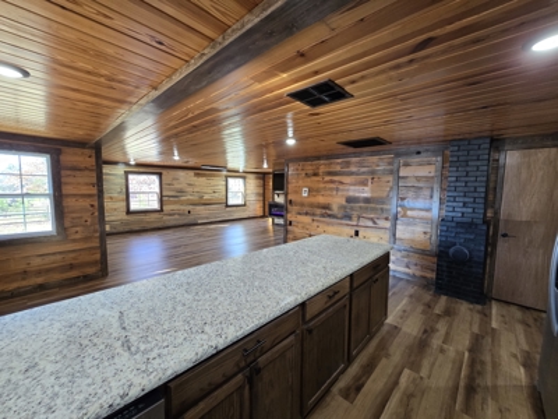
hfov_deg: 106.2
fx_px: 210
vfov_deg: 89.9
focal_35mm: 13
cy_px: 210
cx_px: 279
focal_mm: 2.2
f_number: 2.2
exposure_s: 1/60
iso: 200
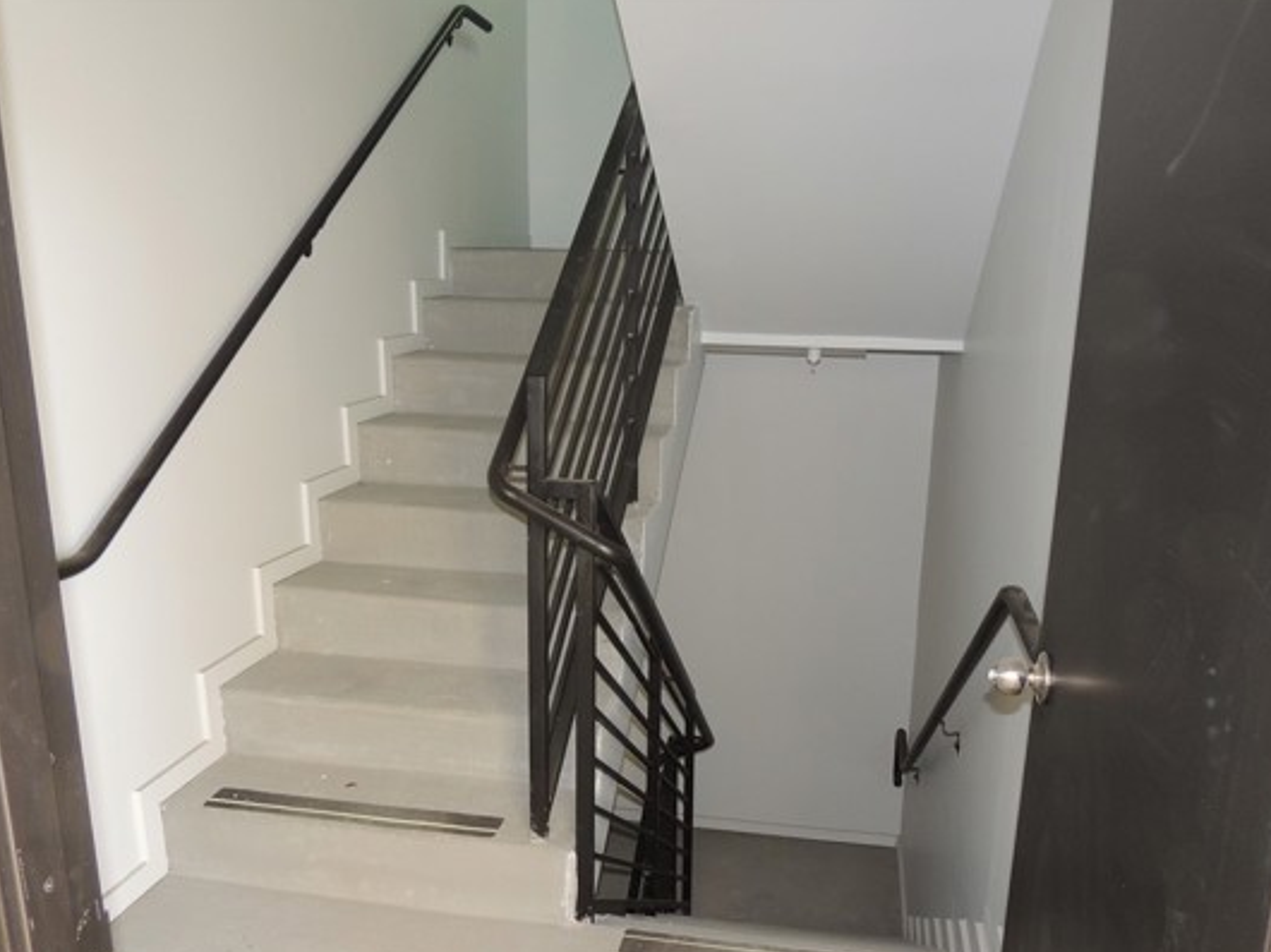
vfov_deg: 48.0
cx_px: 645
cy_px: 561
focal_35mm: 29
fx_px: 1064
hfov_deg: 61.7
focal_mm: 4.3
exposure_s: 1/30
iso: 200
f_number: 3
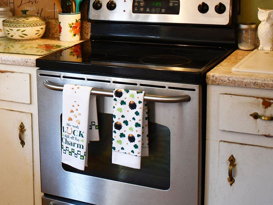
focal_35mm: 73
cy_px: 17
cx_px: -8
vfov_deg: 19.8
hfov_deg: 25.2
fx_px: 576
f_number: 3.5
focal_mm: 18
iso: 800
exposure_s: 1/125
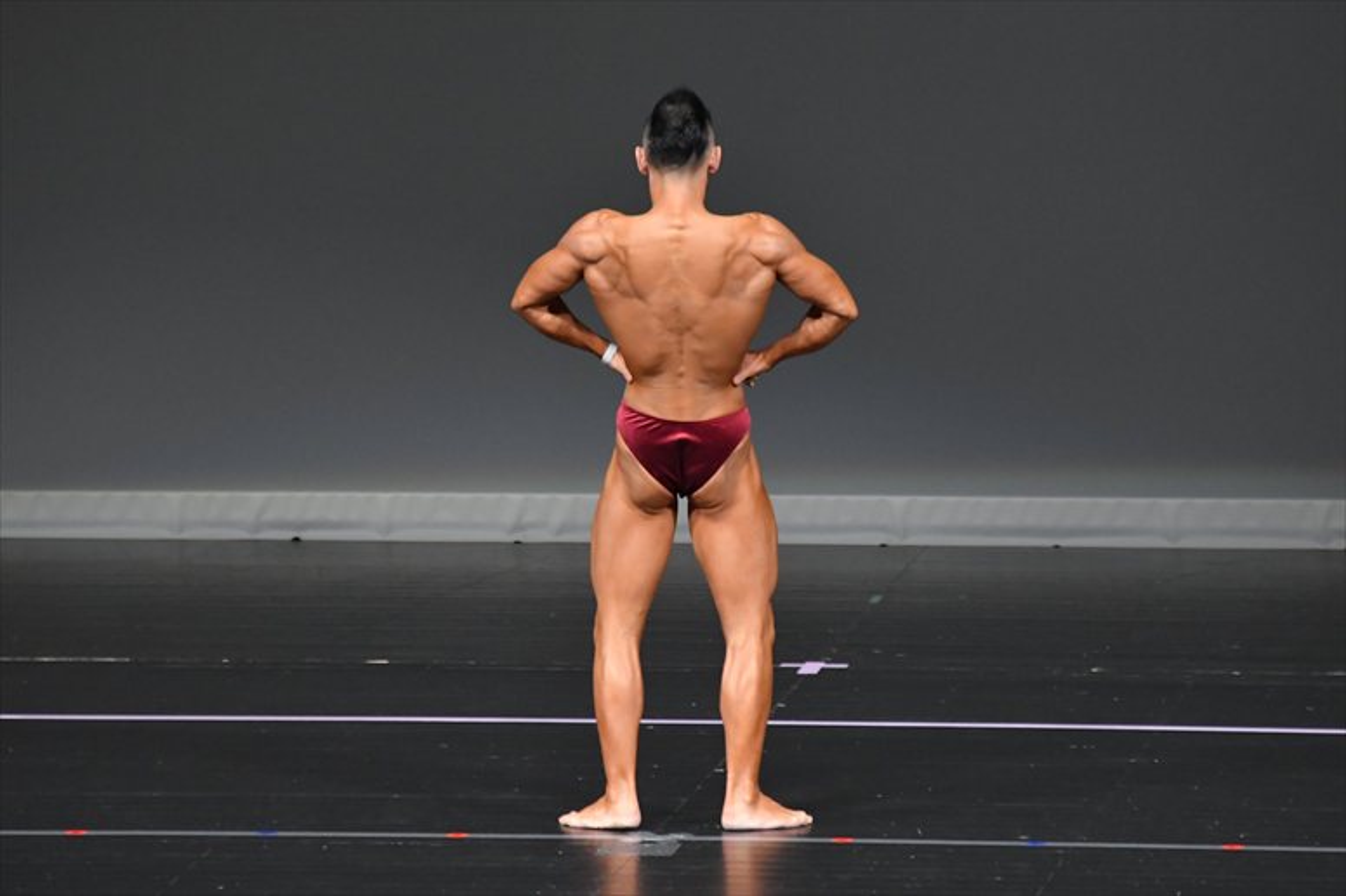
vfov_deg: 4.0
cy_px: 448
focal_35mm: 345
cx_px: 673
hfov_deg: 6.0
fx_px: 12893
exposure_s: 1/400
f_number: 5.6
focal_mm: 230
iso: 4000
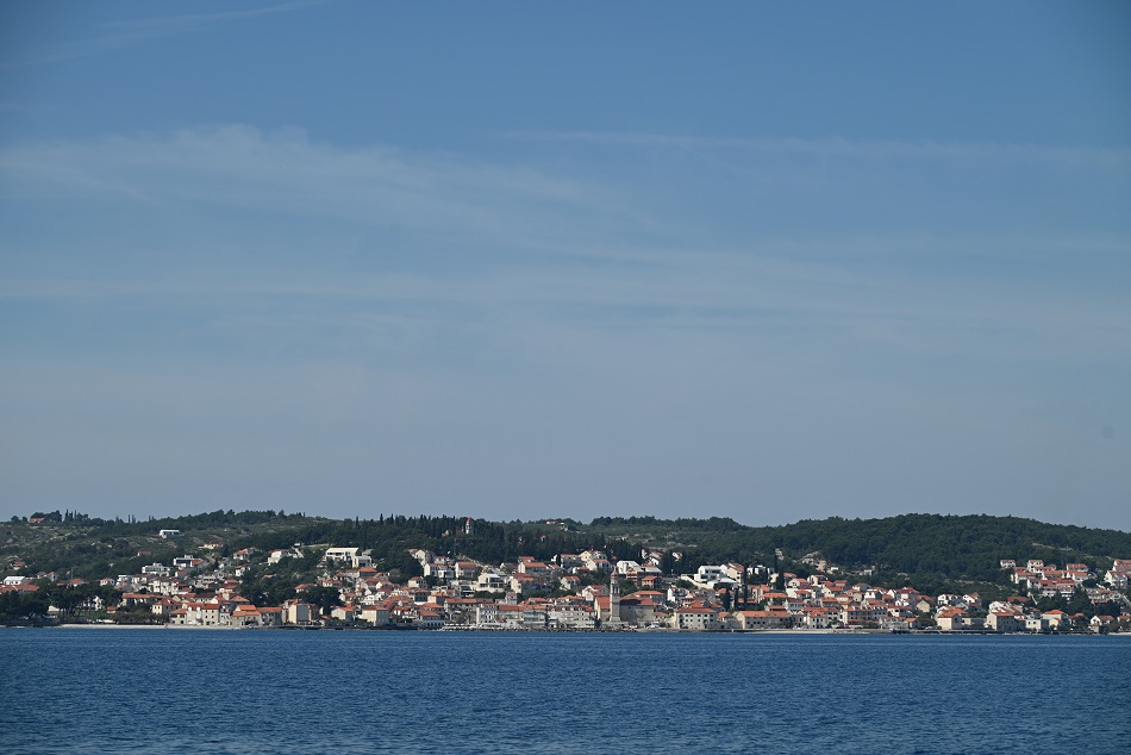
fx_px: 3520
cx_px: 566
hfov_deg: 18.3
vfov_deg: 12.2
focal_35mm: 112
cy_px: 378
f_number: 7.1
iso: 100
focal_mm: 112
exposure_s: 1/800
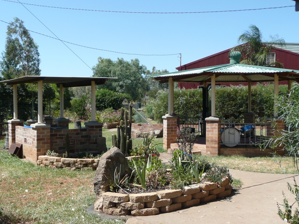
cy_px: 110
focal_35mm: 44
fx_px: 380
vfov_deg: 32.9
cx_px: 151
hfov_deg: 43.0
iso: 100
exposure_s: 1/500
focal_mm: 7
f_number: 4
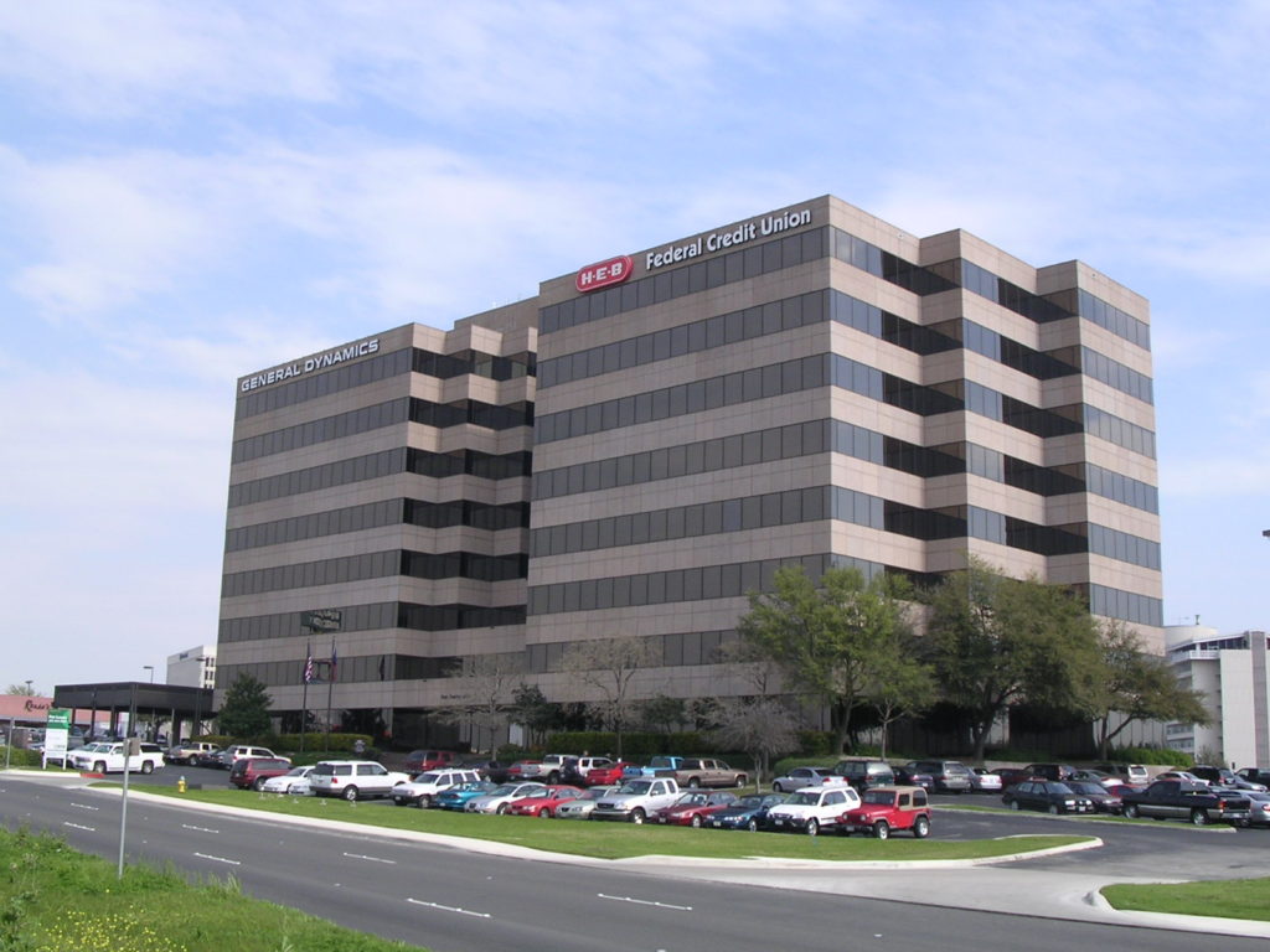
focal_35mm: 41
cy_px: 476
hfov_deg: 45.8
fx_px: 1504
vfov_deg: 35.1
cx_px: 635
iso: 100
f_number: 5.8
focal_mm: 6.2
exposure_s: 1/200
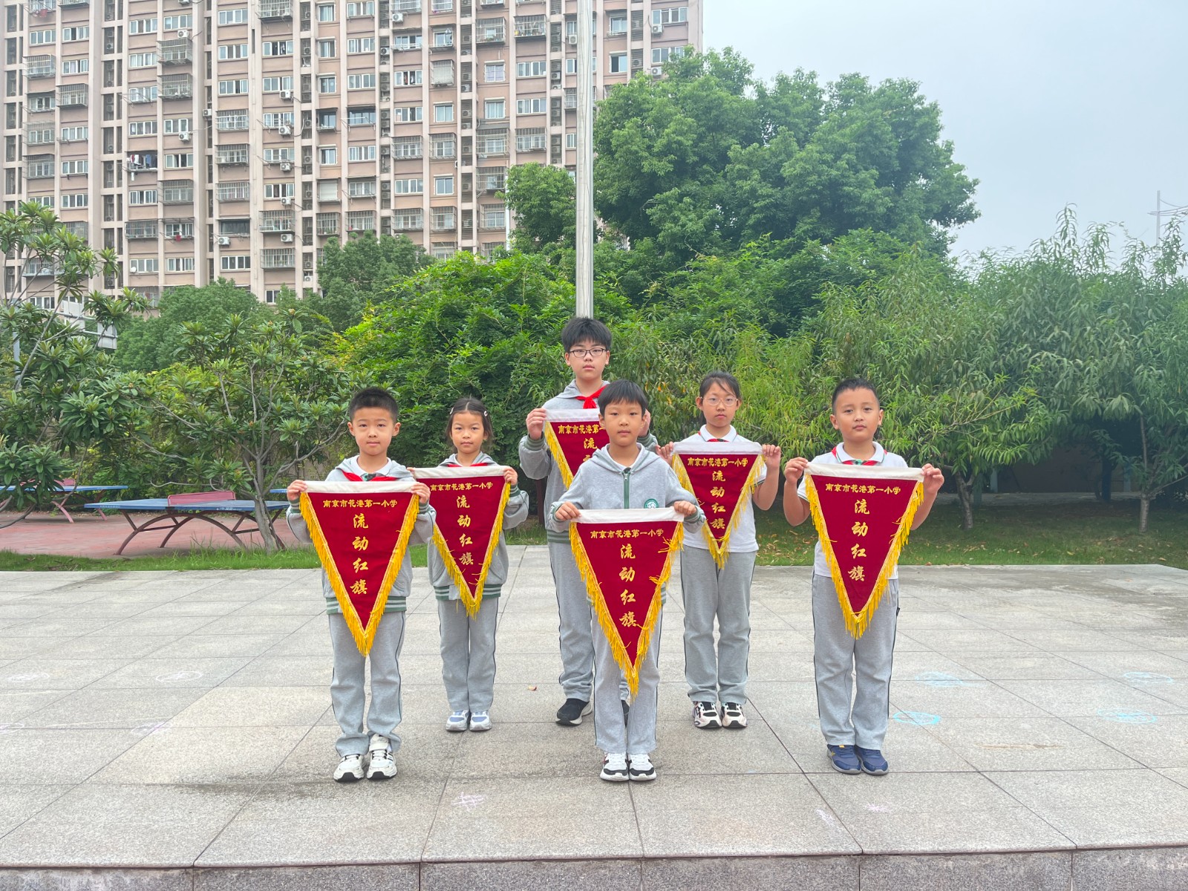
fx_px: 892
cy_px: 446
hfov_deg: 67.3
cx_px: 594
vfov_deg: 53.1
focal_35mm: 26
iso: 50
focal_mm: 5.1
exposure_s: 1/170
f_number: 1.6
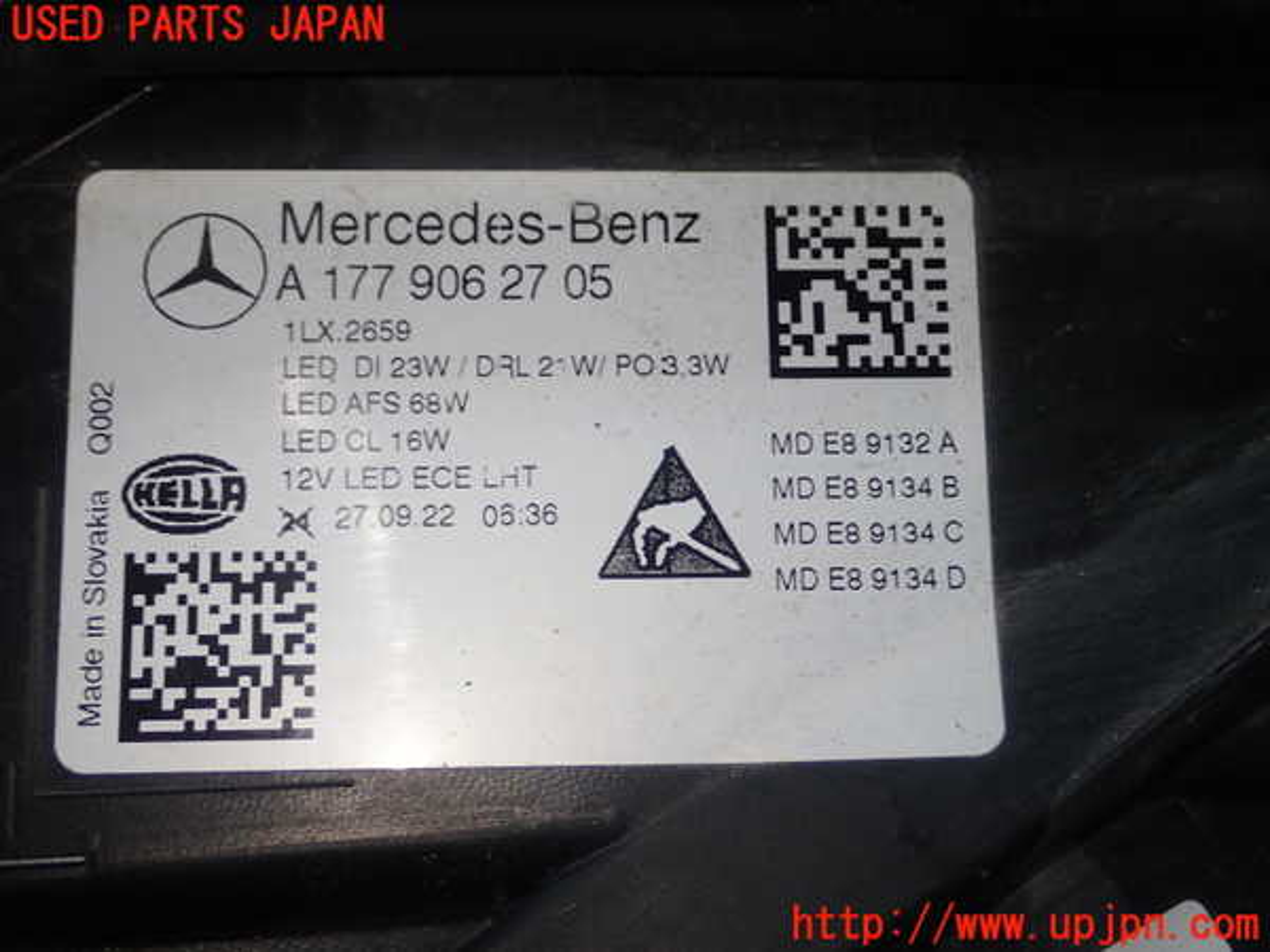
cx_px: 635
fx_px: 2091
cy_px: 476
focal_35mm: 57
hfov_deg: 33.8
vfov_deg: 25.7
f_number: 3.5
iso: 200
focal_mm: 10.29
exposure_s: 1/60
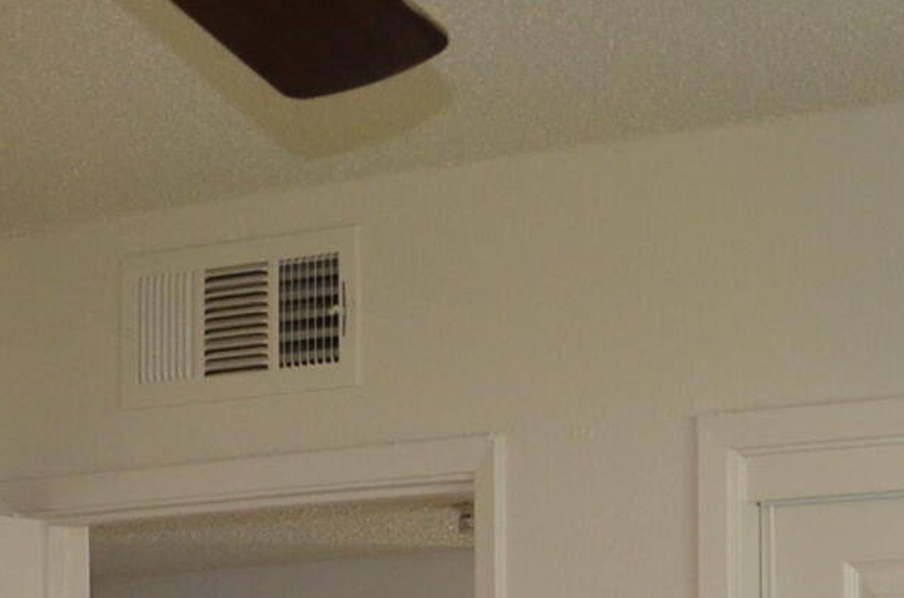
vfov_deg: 9.6
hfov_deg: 15.0
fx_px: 3332
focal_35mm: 133
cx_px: 1012
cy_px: 1206
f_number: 3.5
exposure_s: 1/60
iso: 640
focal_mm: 18
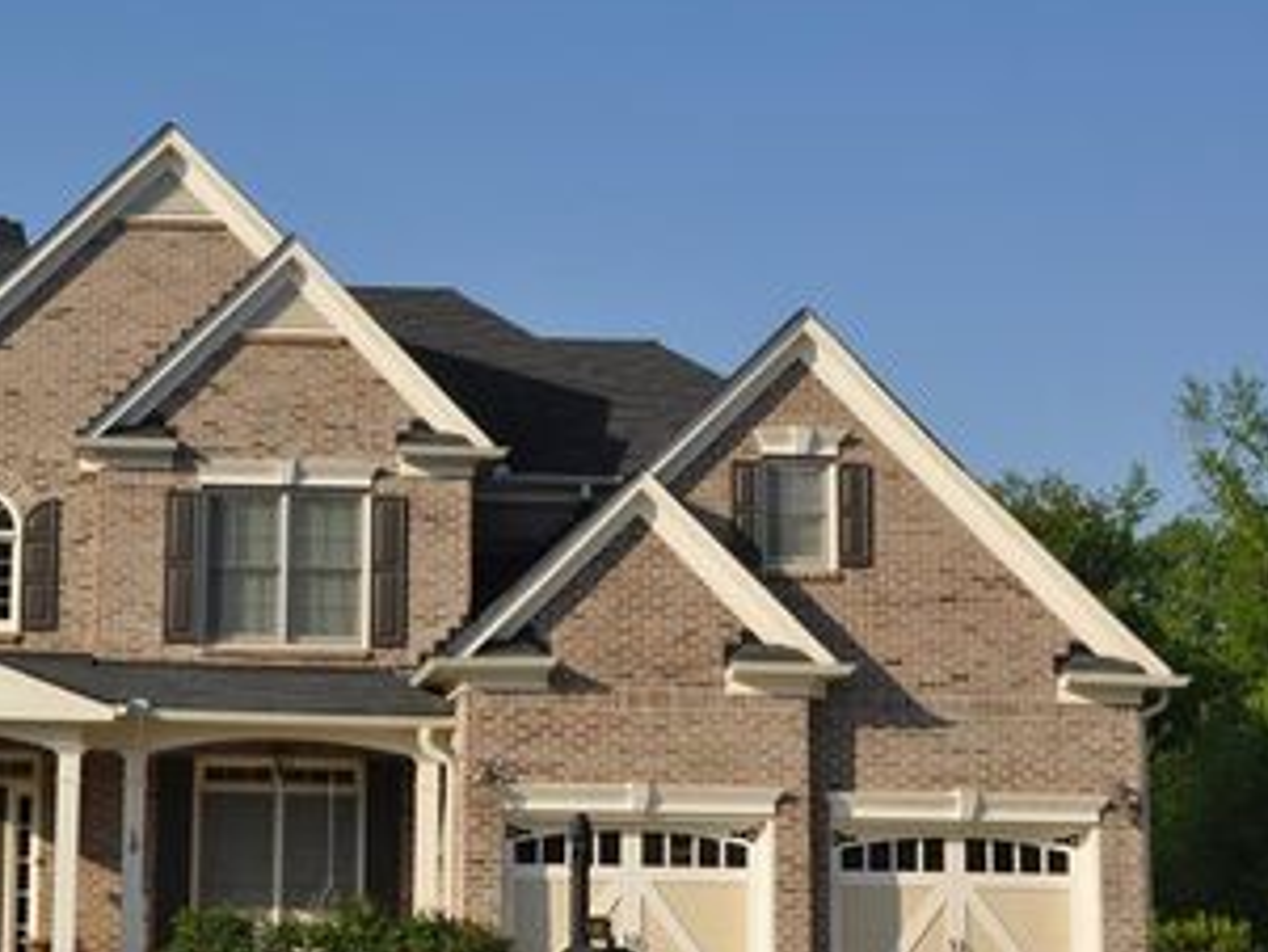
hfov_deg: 31.6
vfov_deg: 24.5
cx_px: 303
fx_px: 2191
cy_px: 577
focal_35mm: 60
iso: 200
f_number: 13
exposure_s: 1/200
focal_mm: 25
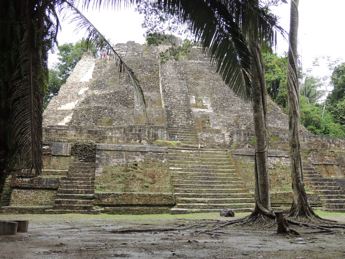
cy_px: 130
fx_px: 399
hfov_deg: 46.8
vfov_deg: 36.0
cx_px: 172
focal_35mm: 40
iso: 100
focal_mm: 7.1
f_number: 3.3
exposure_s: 1/160
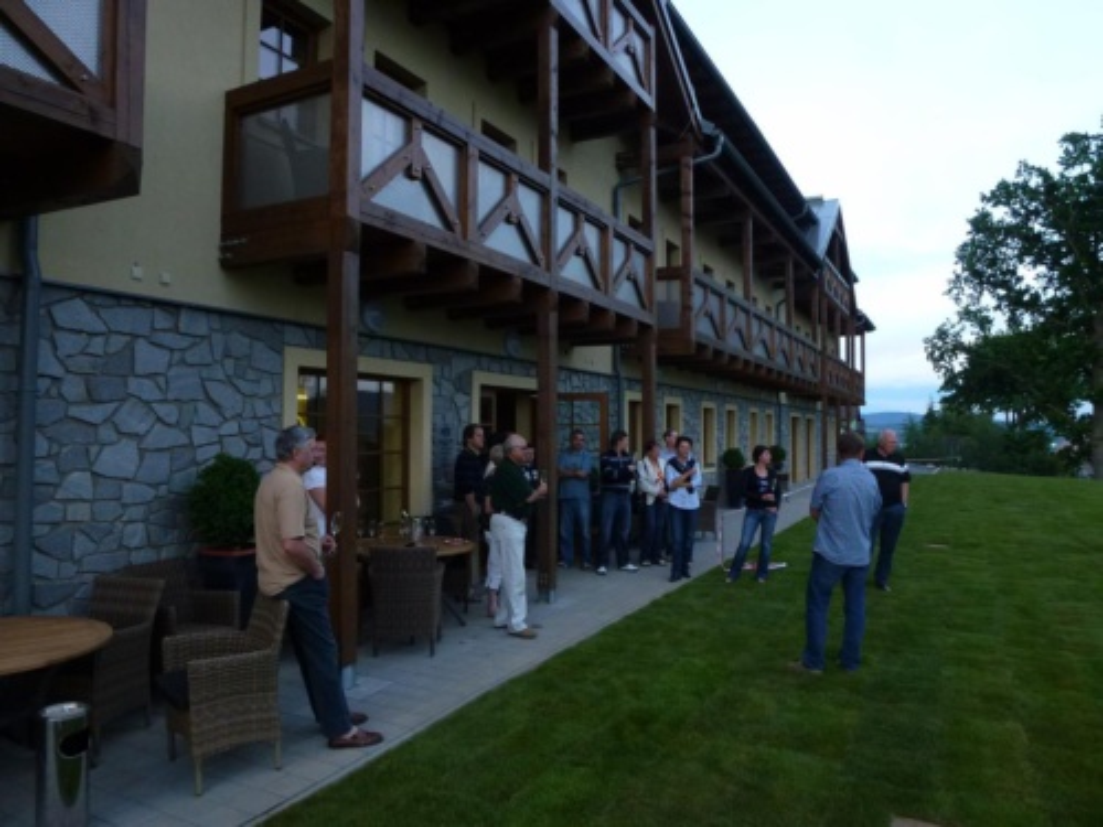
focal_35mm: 24
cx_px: 552
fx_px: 765
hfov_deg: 71.6
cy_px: 414
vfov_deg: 56.8
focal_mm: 4.3
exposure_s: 1/60
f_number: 3.3
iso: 200
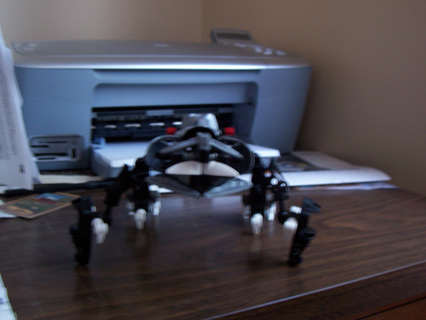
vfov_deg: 34.3
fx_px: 517
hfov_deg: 44.8
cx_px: 213
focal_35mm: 42
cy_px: 160
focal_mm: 7
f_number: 2.9
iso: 160
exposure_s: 1/8
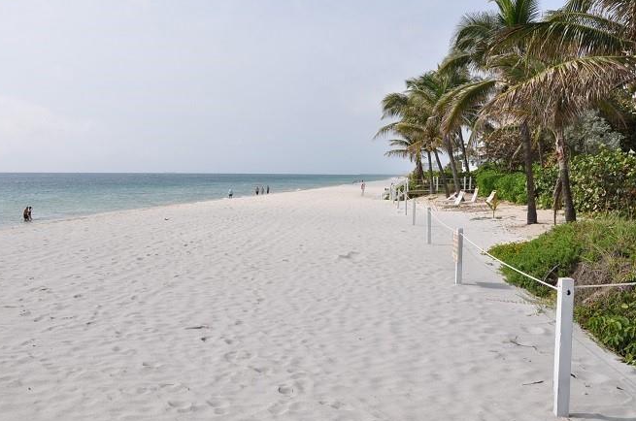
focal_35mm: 33
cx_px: 298
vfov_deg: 39.8
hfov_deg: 57.3
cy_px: 187
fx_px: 582
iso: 250
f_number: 11
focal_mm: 18
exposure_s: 1/500
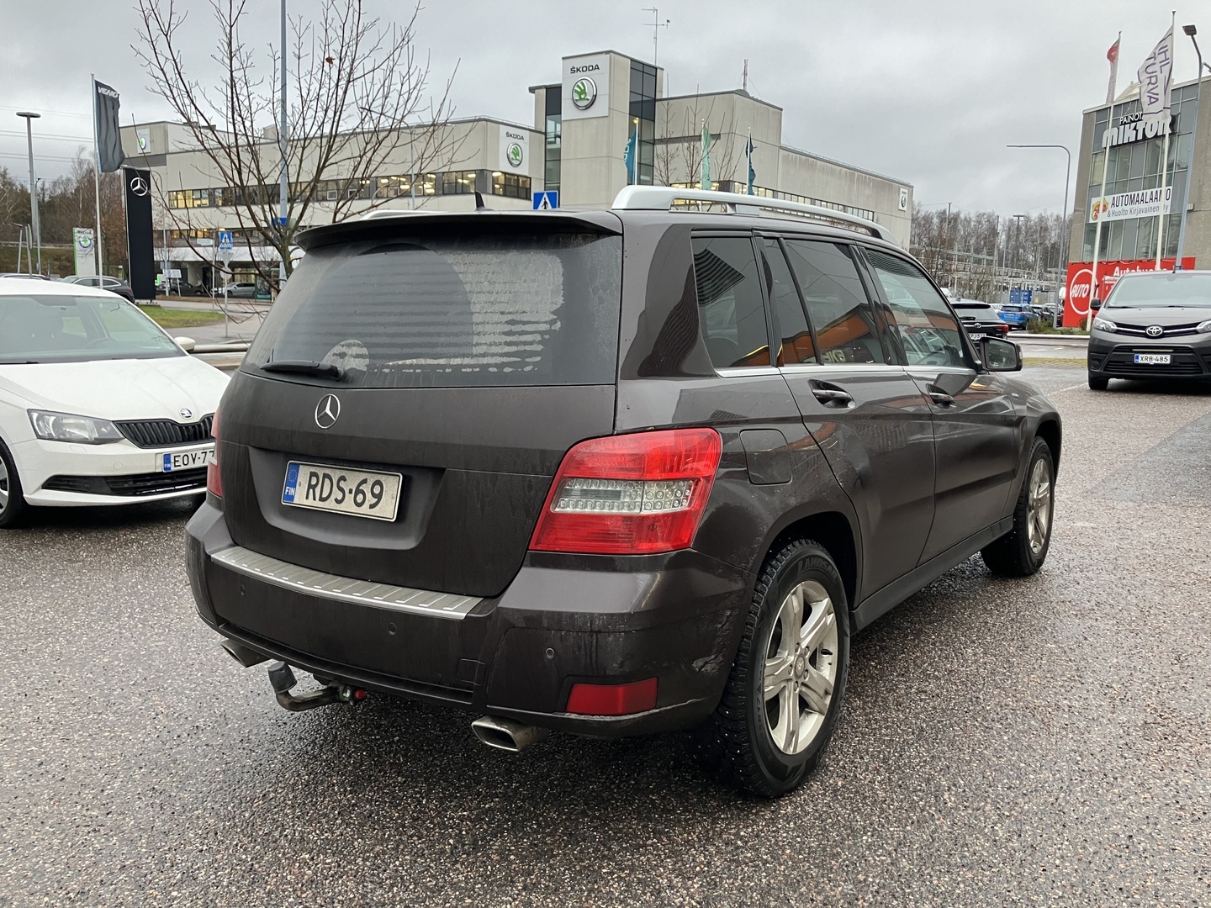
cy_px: 454
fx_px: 980
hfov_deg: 63.4
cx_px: 606
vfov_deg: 49.7
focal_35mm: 28
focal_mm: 3.99
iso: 100
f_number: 1.8
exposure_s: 1/60
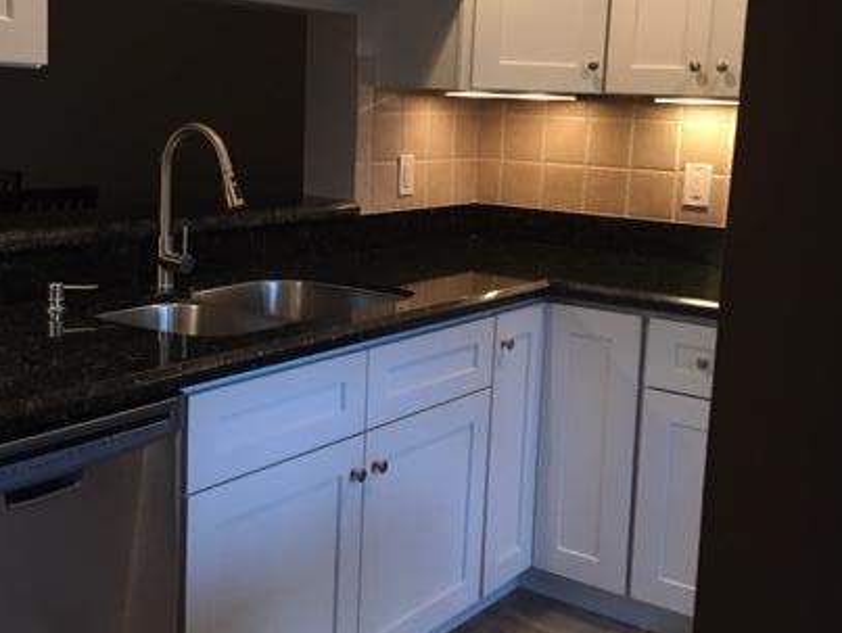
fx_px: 1120
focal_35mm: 46
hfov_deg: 41.1
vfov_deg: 31.5
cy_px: 265
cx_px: 366
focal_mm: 4.15
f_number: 2.2
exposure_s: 1/30
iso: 160
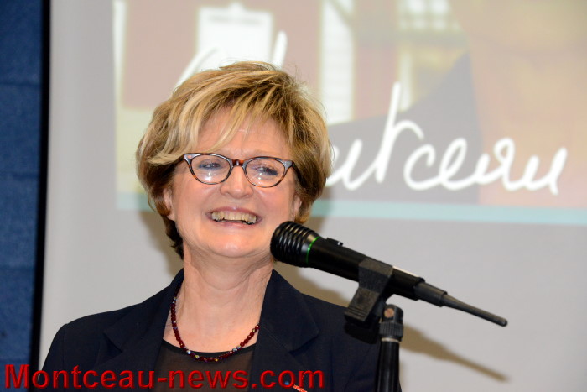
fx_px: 2202
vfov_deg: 10.2
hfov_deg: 15.2
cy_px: 196
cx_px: 294
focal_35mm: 135
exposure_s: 1/160
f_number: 8
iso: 6400
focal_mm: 135
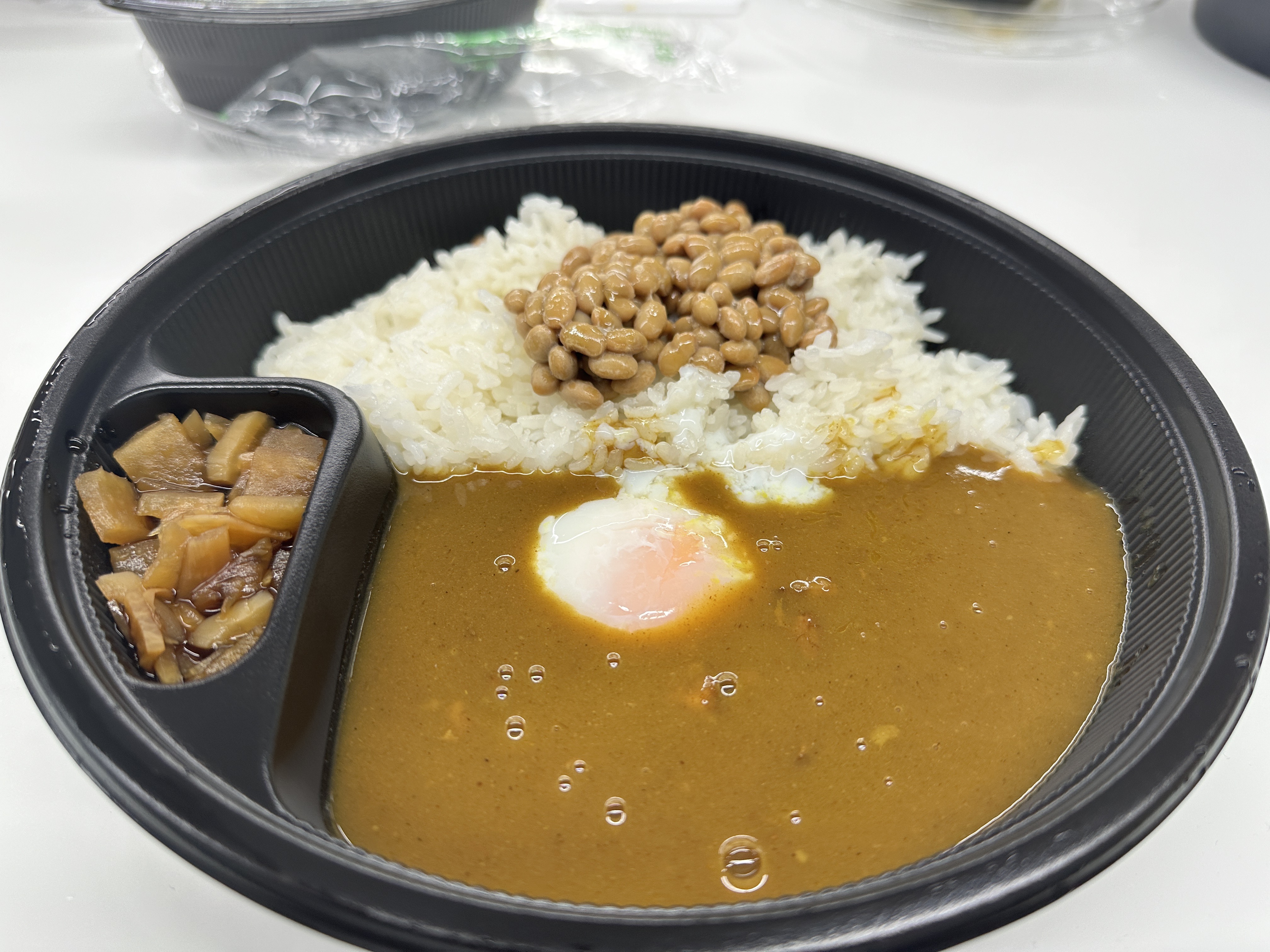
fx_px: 881
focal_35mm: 24
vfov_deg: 56.8
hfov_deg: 71.6
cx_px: 635
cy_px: 476
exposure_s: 1/121
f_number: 1.78
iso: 100
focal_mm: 6.86
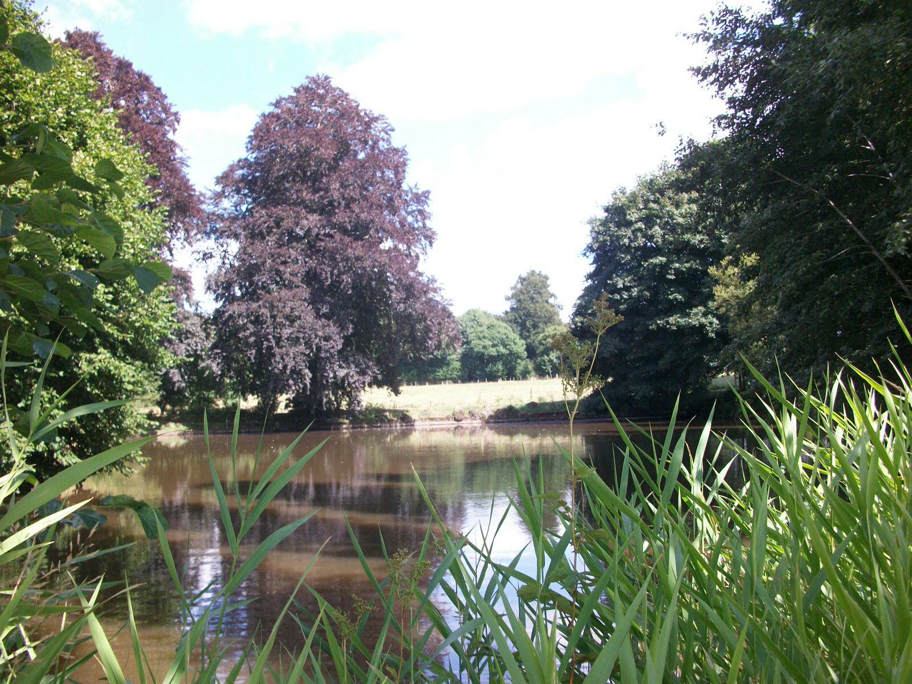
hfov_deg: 58.4
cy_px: 342
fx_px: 817
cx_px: 456
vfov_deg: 45.4
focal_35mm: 31
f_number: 8.8
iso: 80
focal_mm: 5.7
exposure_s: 1/76.6
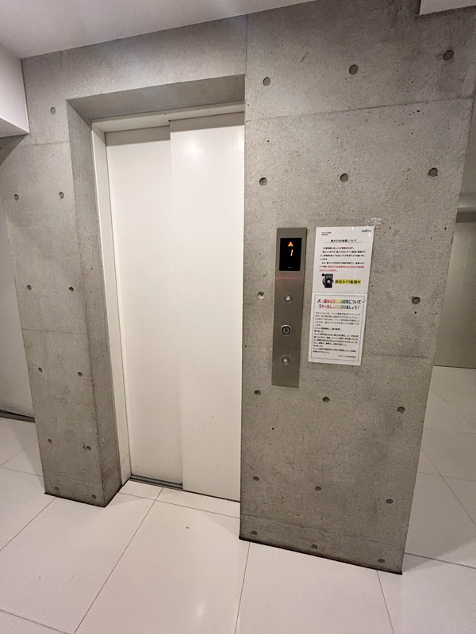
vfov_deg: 102.1
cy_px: 317
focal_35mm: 14
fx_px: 257
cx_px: 238
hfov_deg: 85.7
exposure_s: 1/50
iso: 320
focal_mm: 1.54
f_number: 2.4
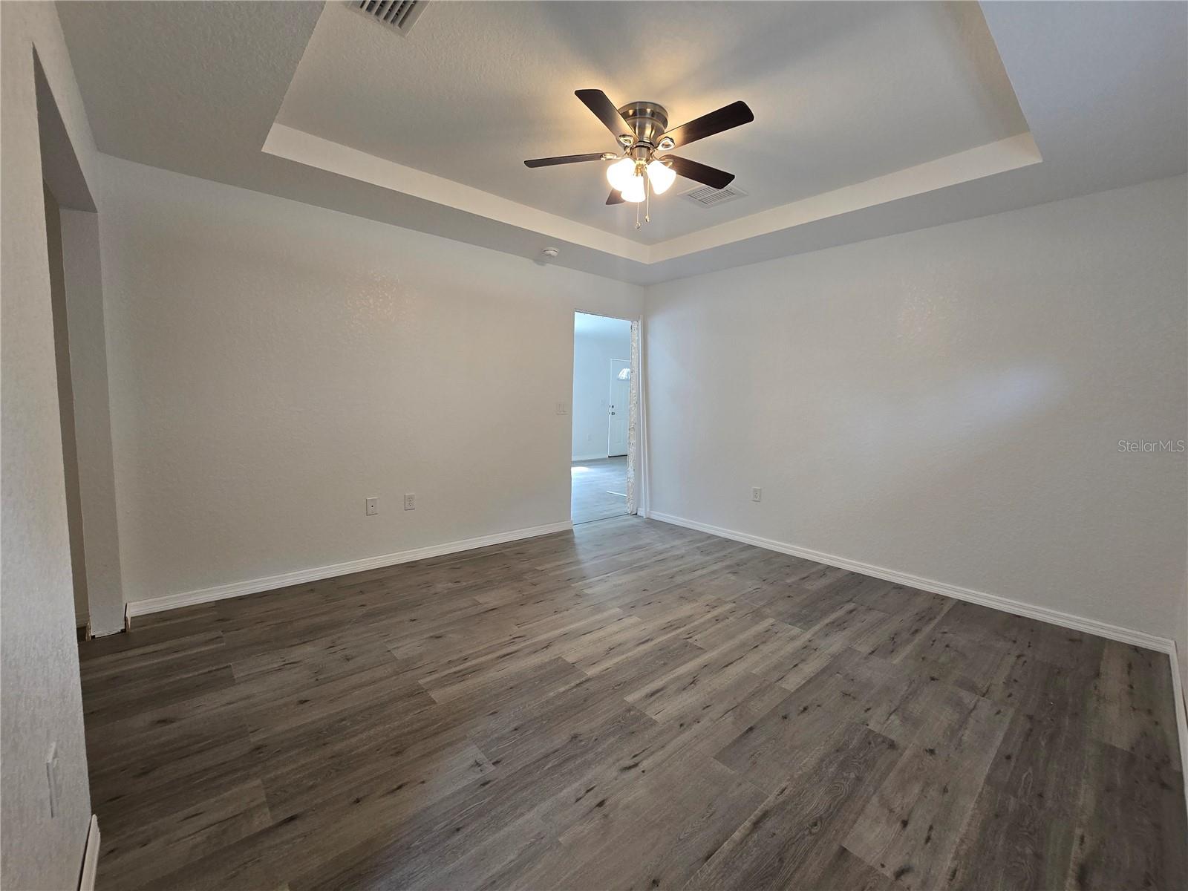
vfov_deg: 89.9
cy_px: 446
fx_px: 446
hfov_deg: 106.2
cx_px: 594
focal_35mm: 13
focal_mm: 2.2
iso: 125
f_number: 2.2
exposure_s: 1/60
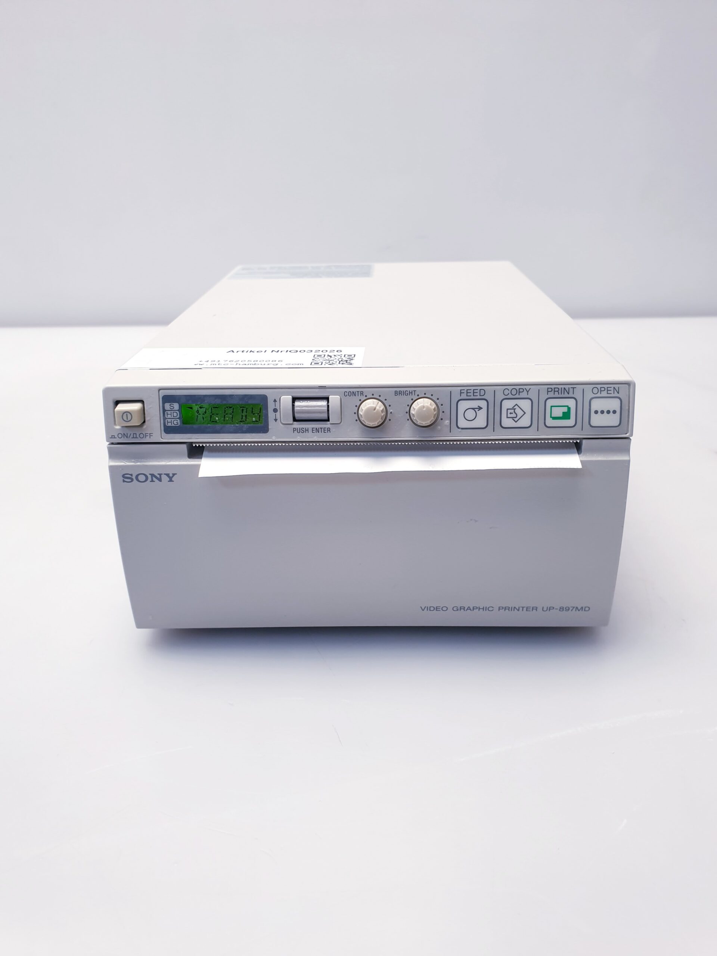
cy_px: 478
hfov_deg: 53.1
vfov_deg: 67.3
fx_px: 718
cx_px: 358
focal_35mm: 26
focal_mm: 4.3
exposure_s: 1/50
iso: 80
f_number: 2.4
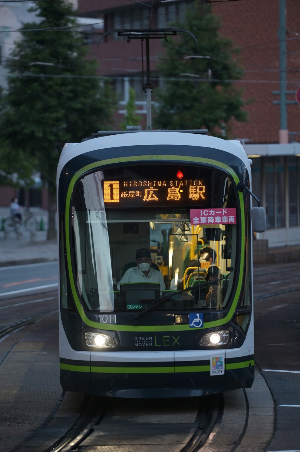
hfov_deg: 6.9
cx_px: 150
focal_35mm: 200
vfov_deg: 10.3
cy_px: 226
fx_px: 2504
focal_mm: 200
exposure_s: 1/125
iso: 500
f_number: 2.8
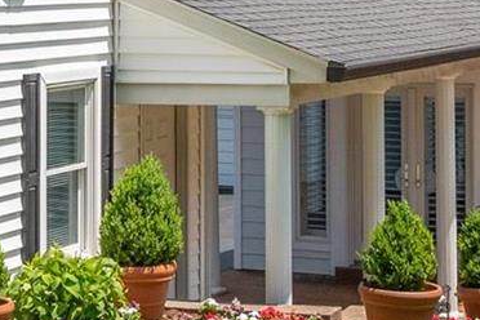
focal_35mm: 155
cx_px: 243
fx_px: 2067
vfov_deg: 8.8
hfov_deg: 13.2
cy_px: -30
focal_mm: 18
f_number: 6.3
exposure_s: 1/1250
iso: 400
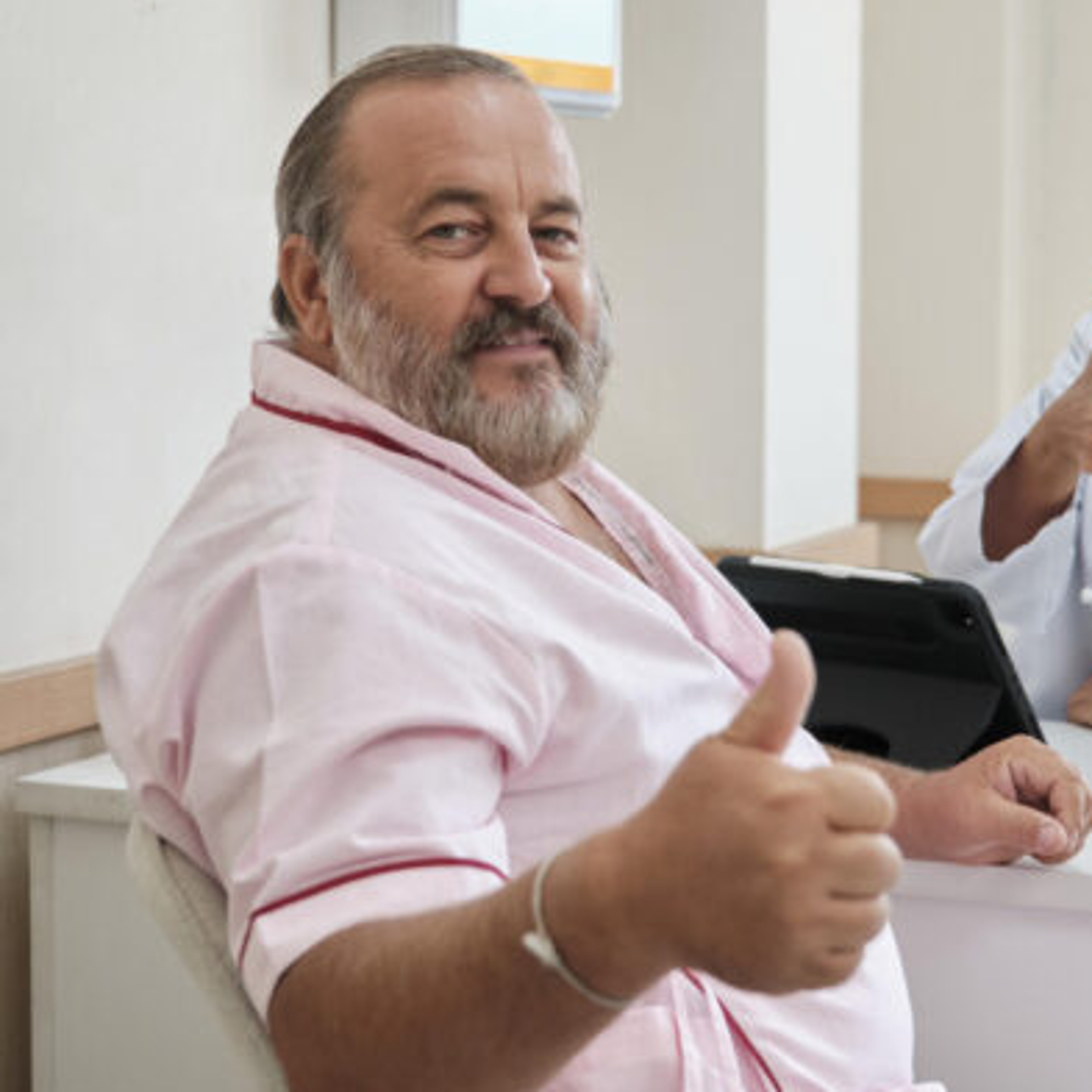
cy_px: 456
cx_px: 734
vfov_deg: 20.9
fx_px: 2962
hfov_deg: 20.8
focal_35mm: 83
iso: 200
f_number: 2.8
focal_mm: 33
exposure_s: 1/90
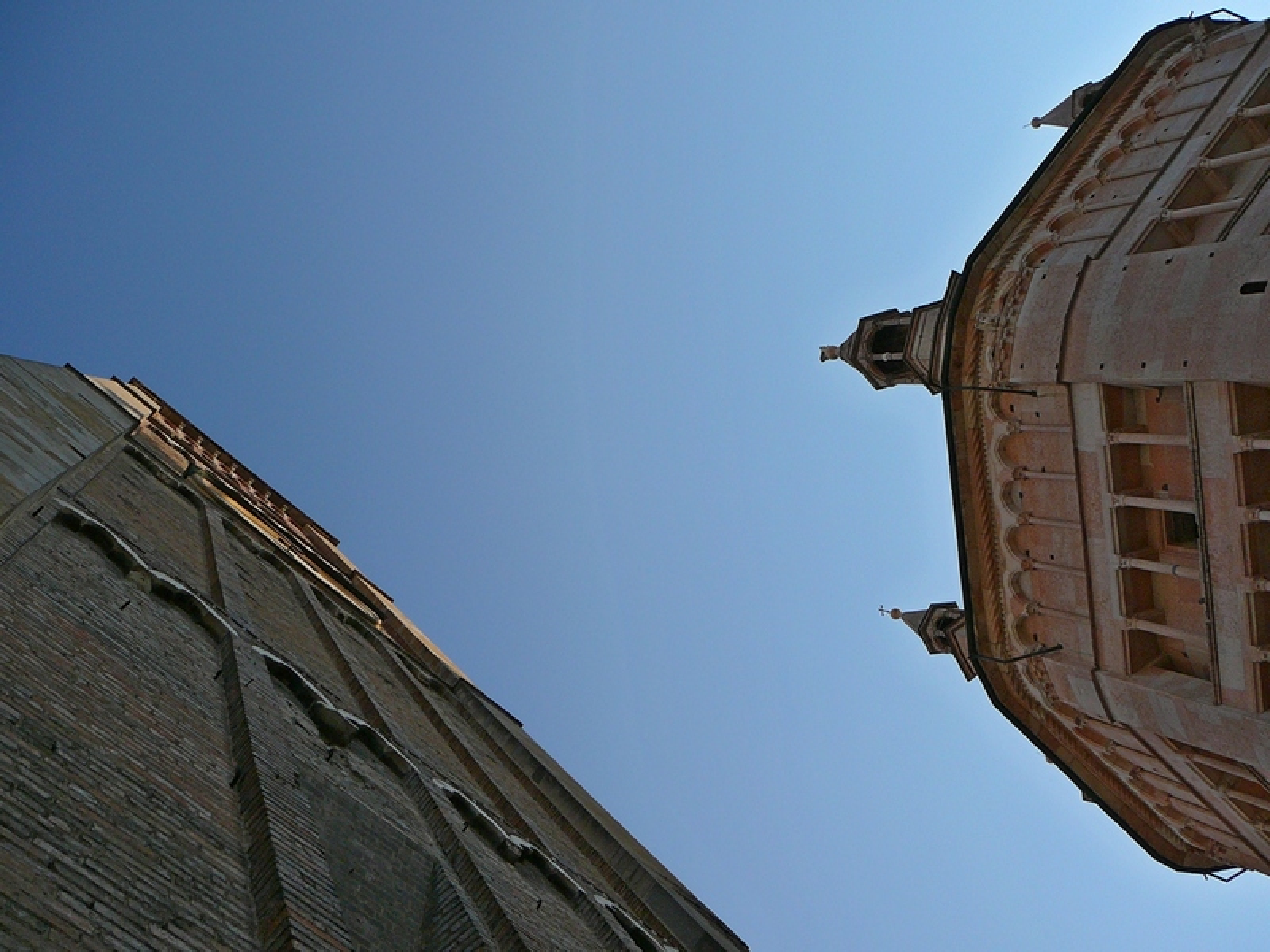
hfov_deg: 52.6
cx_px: 635
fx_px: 1284
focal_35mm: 35
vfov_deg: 40.7
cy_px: 476
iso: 80
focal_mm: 5.2
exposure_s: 1/640
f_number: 5
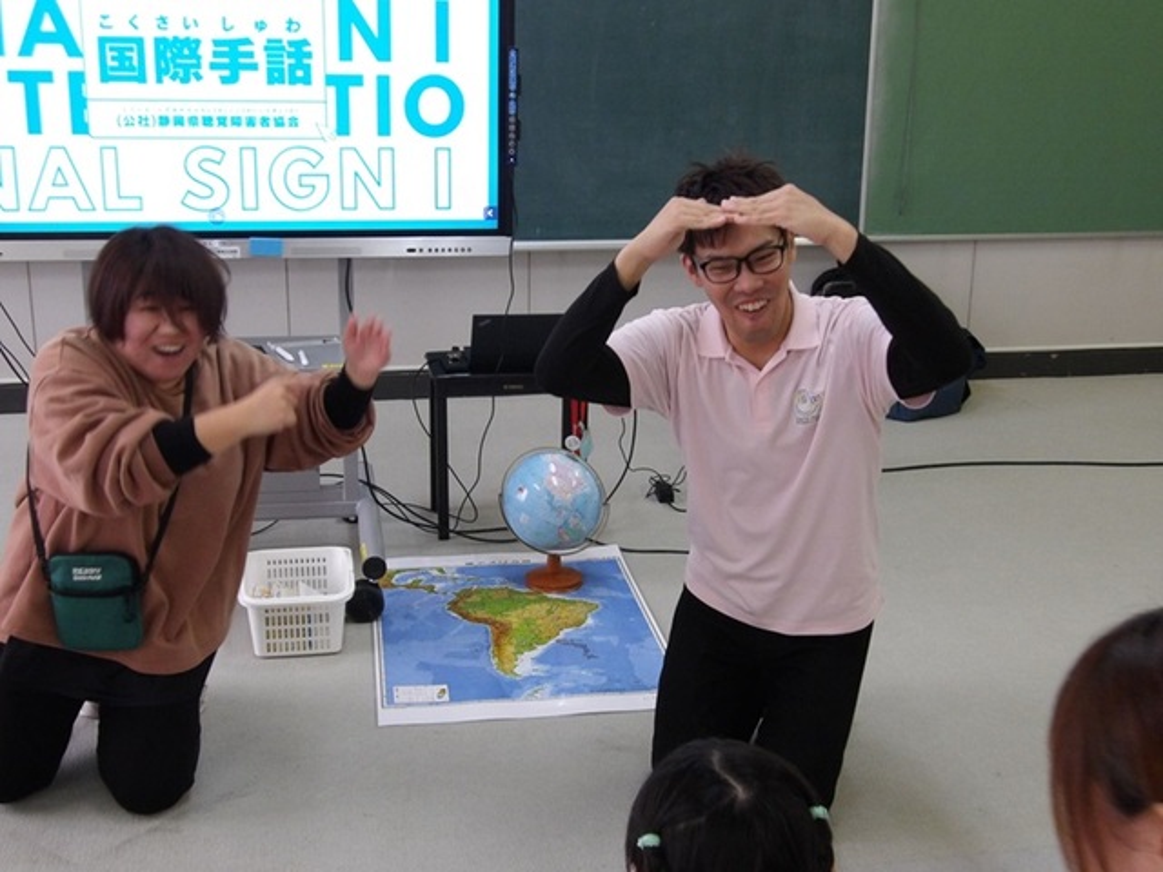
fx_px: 1411
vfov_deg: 34.3
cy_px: 436
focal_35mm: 42
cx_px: 582
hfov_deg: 44.8
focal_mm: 7.6
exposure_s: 1/60
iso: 475
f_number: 3.7
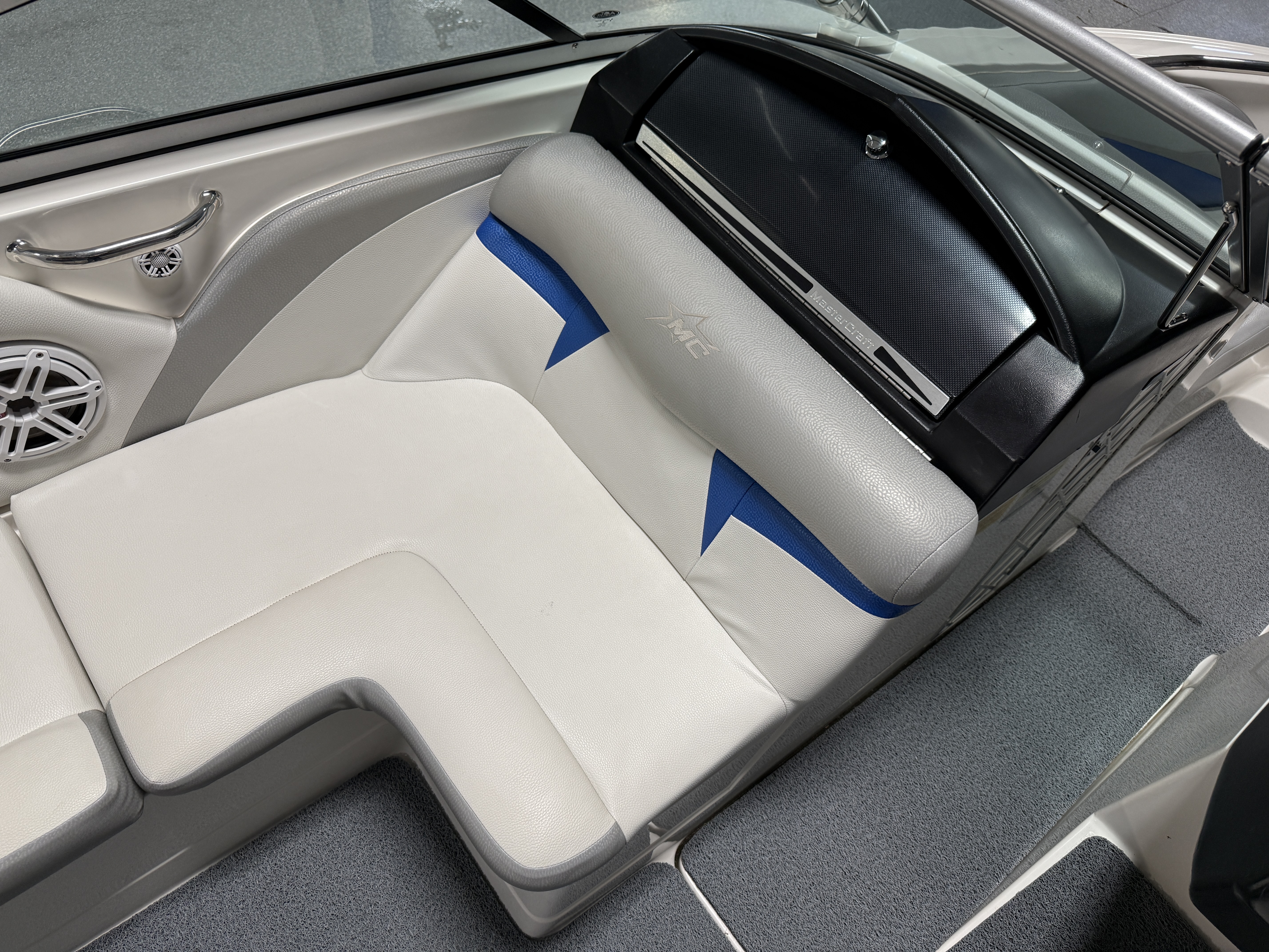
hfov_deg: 71.6
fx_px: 880
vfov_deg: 56.8
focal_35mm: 24
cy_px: 476
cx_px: 634
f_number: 1.78
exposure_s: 1/120
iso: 125
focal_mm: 6.76
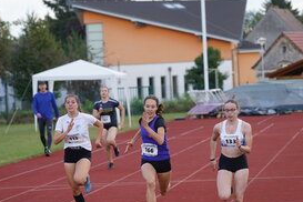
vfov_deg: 6.9
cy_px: 116
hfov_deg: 10.4
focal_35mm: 198
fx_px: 1666
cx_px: 152
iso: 500
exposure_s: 1/1000
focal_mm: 135
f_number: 4
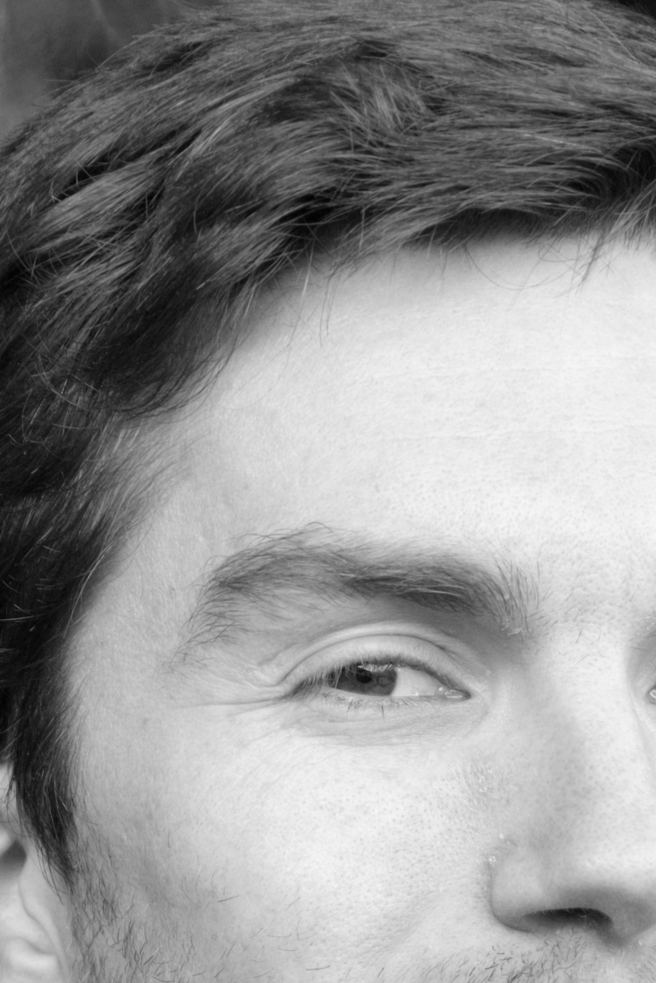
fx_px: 5710
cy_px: 1003
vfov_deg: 9.8
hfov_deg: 6.6
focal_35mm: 209
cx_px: 365
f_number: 4.5
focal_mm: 60
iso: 1600
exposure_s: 1/250
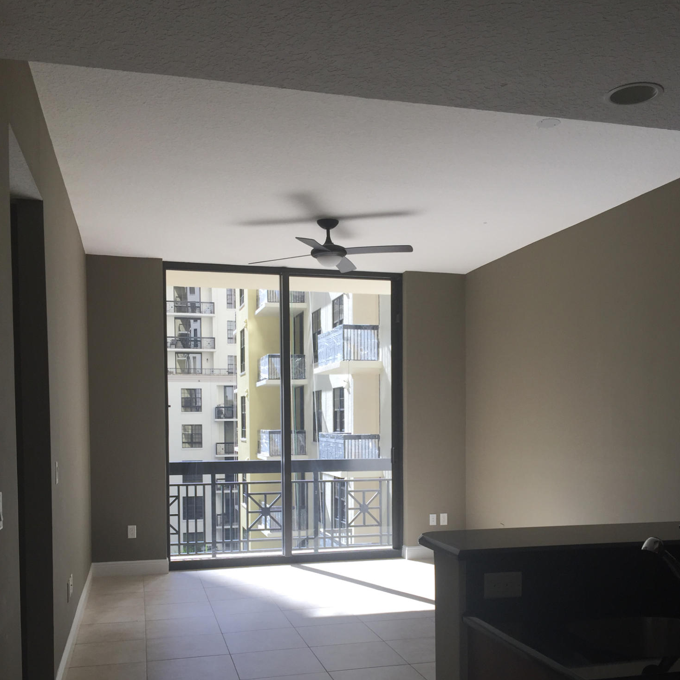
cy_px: 457
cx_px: 348
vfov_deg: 46.4
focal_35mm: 35
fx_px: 778
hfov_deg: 47.2
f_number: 2.2
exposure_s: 1/253
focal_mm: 4.15
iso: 32
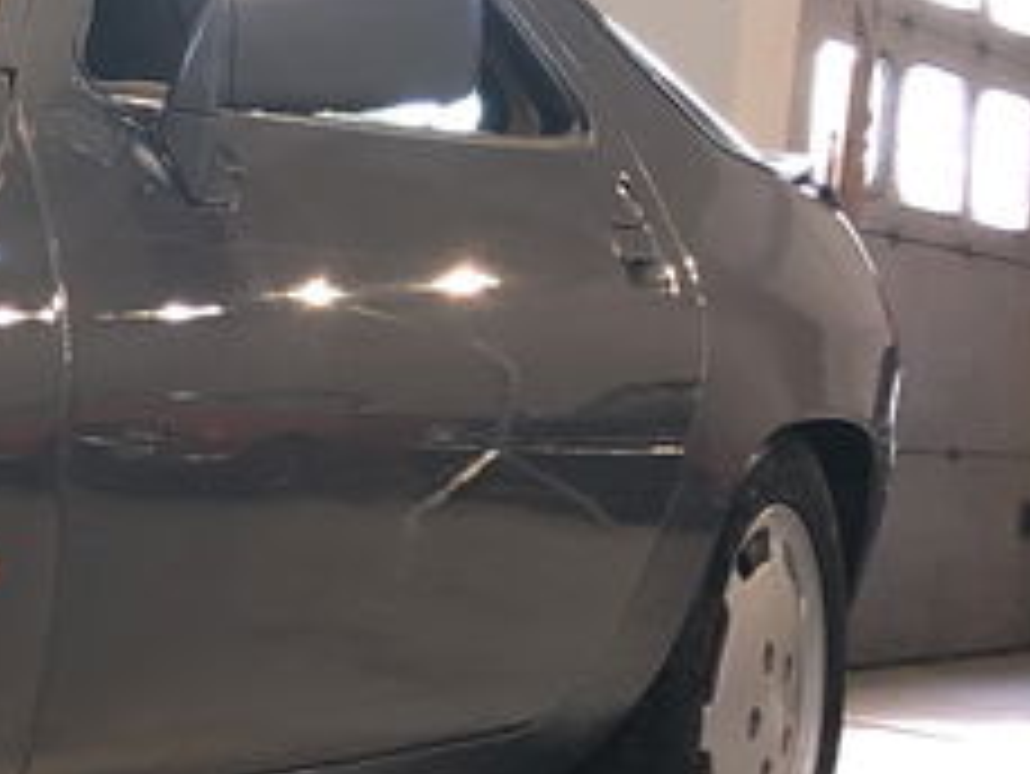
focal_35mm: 125
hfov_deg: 13.1
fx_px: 3721
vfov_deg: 11.8
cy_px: 706
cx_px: -1187
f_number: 1.8
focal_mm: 3.99
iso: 50
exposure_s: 1/17
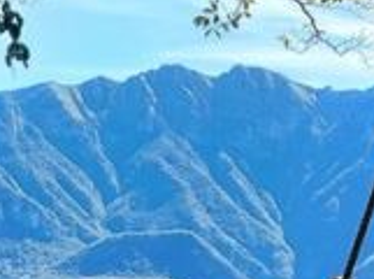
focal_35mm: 153
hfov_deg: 12.7
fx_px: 1649
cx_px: -51
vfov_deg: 9.4
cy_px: 423
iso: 32
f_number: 1.8
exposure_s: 1/349
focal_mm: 5.23
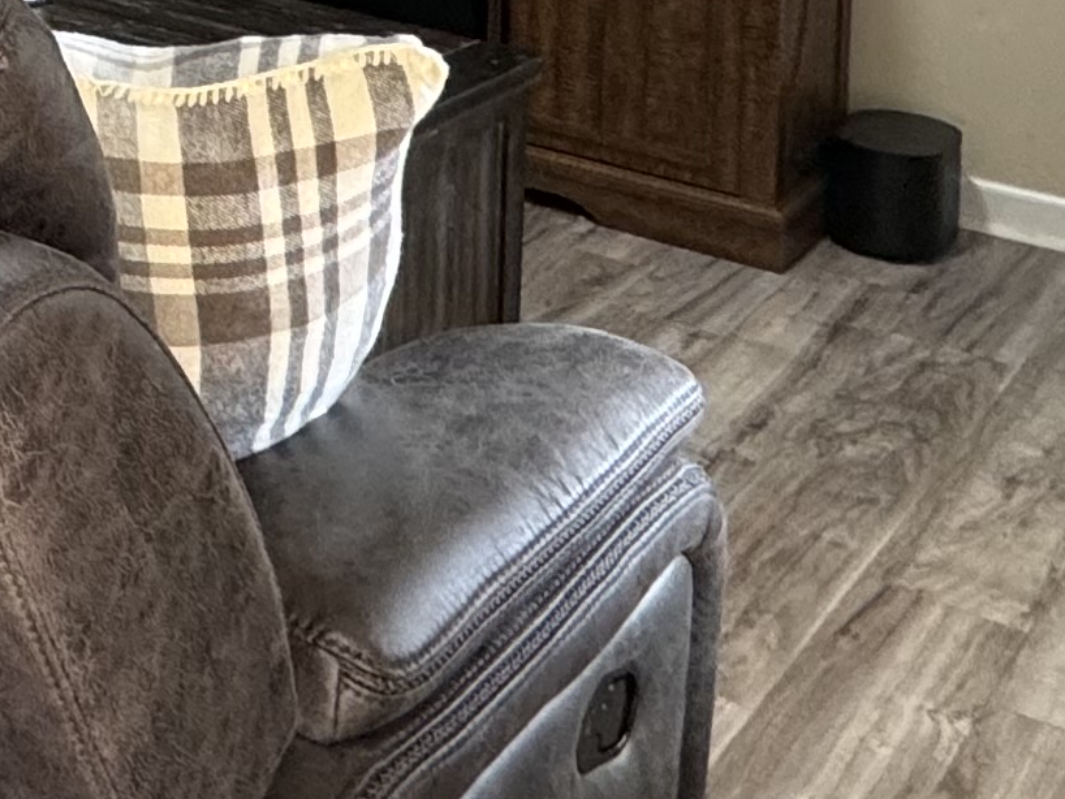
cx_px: -559
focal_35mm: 69
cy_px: -487
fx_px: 2123
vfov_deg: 18.3
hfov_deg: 22.7
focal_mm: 2.22
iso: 200
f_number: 2.2
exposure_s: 1/60
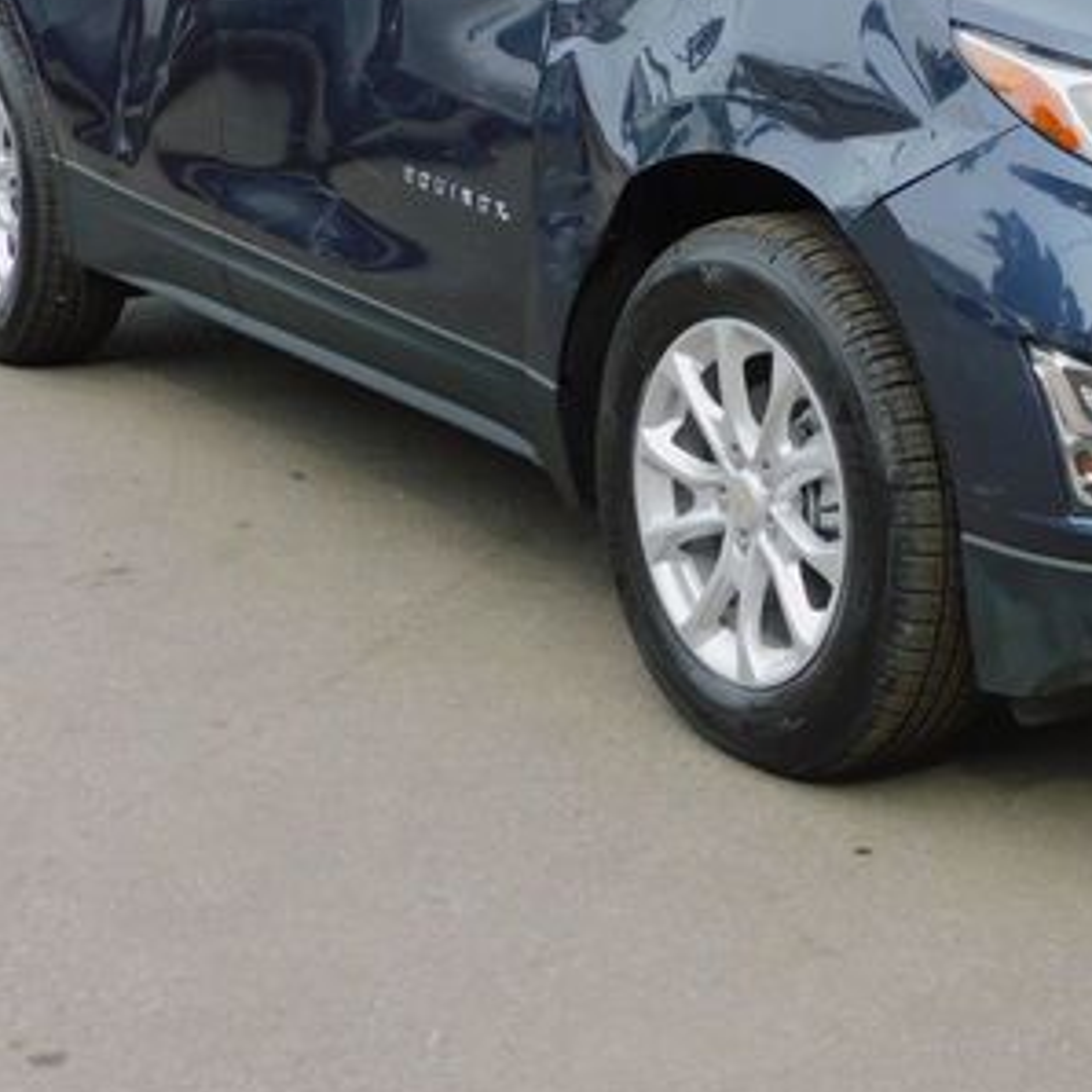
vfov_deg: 22.5
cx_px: 931
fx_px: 2712
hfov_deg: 22.3
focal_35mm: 76
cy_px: 235
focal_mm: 7.2
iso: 125
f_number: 3.8
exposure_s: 1/320
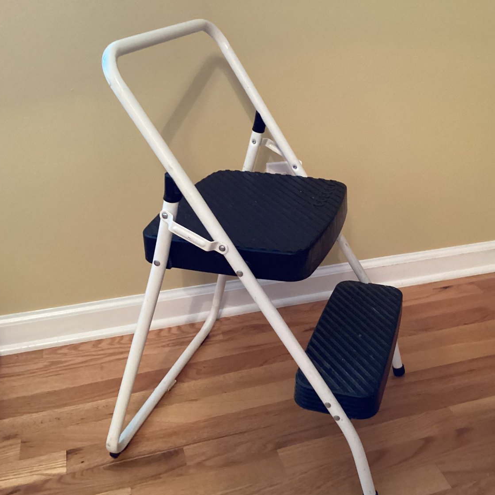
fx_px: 599
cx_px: 320
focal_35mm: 37
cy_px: 250
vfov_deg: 44.9
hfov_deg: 44.4
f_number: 2.4
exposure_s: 1/30
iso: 500
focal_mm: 3.3
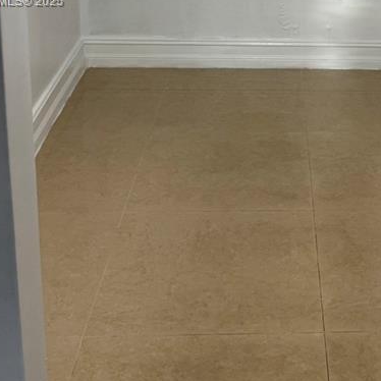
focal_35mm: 68
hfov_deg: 24.7
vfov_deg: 24.2
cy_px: 2
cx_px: 335
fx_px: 847
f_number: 1.78
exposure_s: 1/120
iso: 125
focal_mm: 6.76
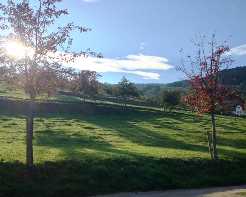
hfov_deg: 51.5
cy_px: 100
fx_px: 255
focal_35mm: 35
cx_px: 124
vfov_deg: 42.2
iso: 50
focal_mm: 4.12
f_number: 2.4
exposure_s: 1/753
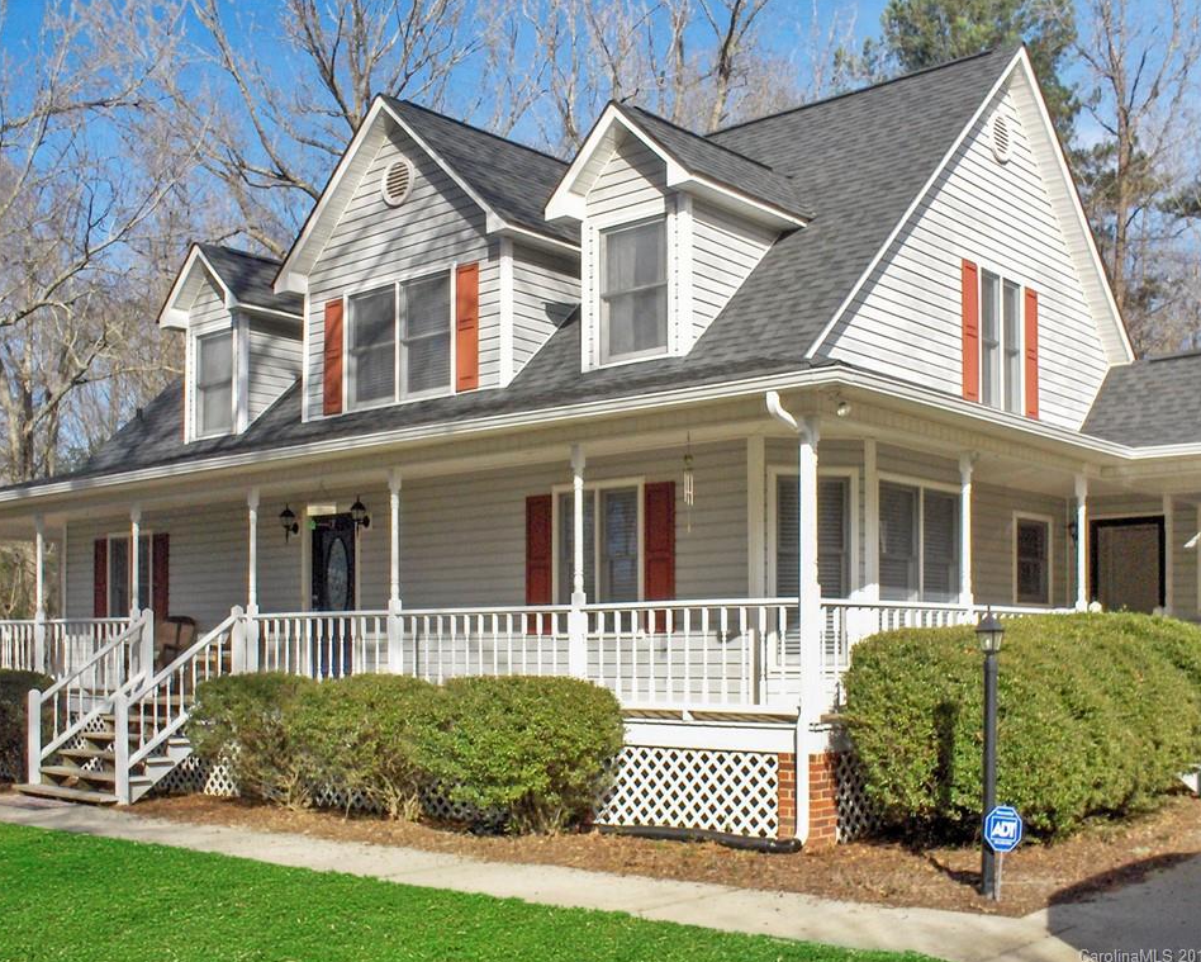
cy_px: 482
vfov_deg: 38.2
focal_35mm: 39
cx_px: 575
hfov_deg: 46.8
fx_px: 1387
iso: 100
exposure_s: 1/400
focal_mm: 6.11
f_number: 6.5
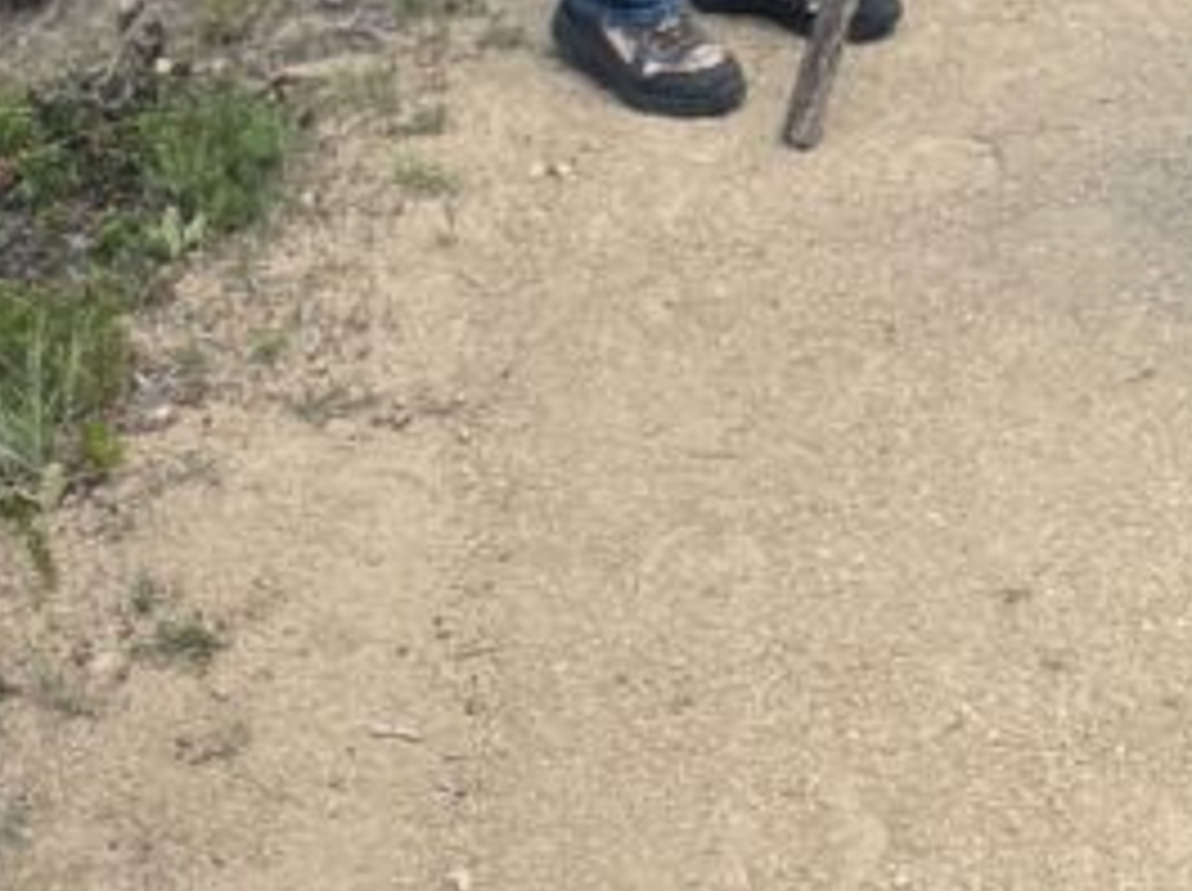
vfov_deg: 14.3
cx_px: 1039
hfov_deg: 21.6
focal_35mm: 89
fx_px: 3061
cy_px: -801
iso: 32
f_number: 2.2
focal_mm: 2.71
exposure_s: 1/188
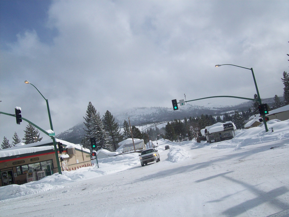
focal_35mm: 36
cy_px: 108
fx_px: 301
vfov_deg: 39.7
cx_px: 144
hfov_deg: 51.4
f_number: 4.8
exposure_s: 1/1401
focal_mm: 6
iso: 80
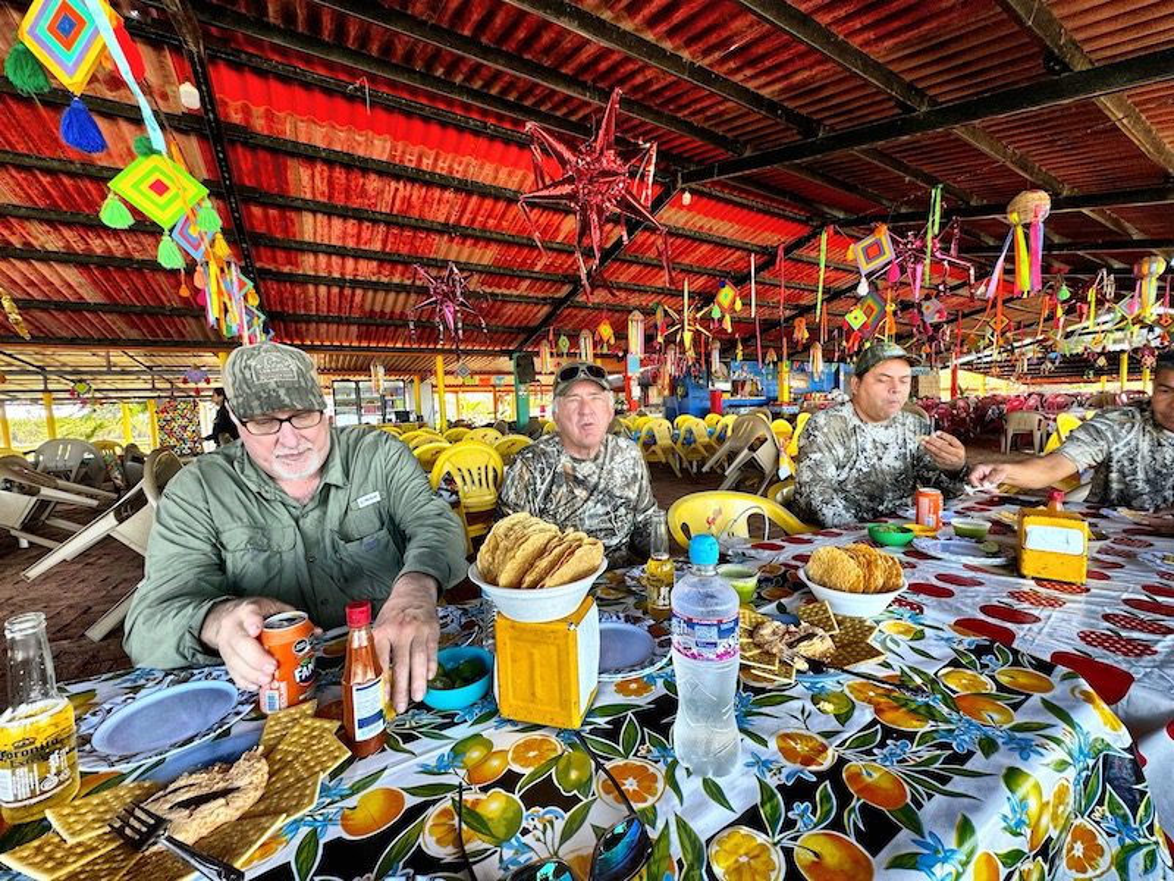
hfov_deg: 102.1
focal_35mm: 14
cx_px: 587
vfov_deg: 85.7
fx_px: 475
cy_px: 440
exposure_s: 1/99
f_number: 2.2
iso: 64
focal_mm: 2.22
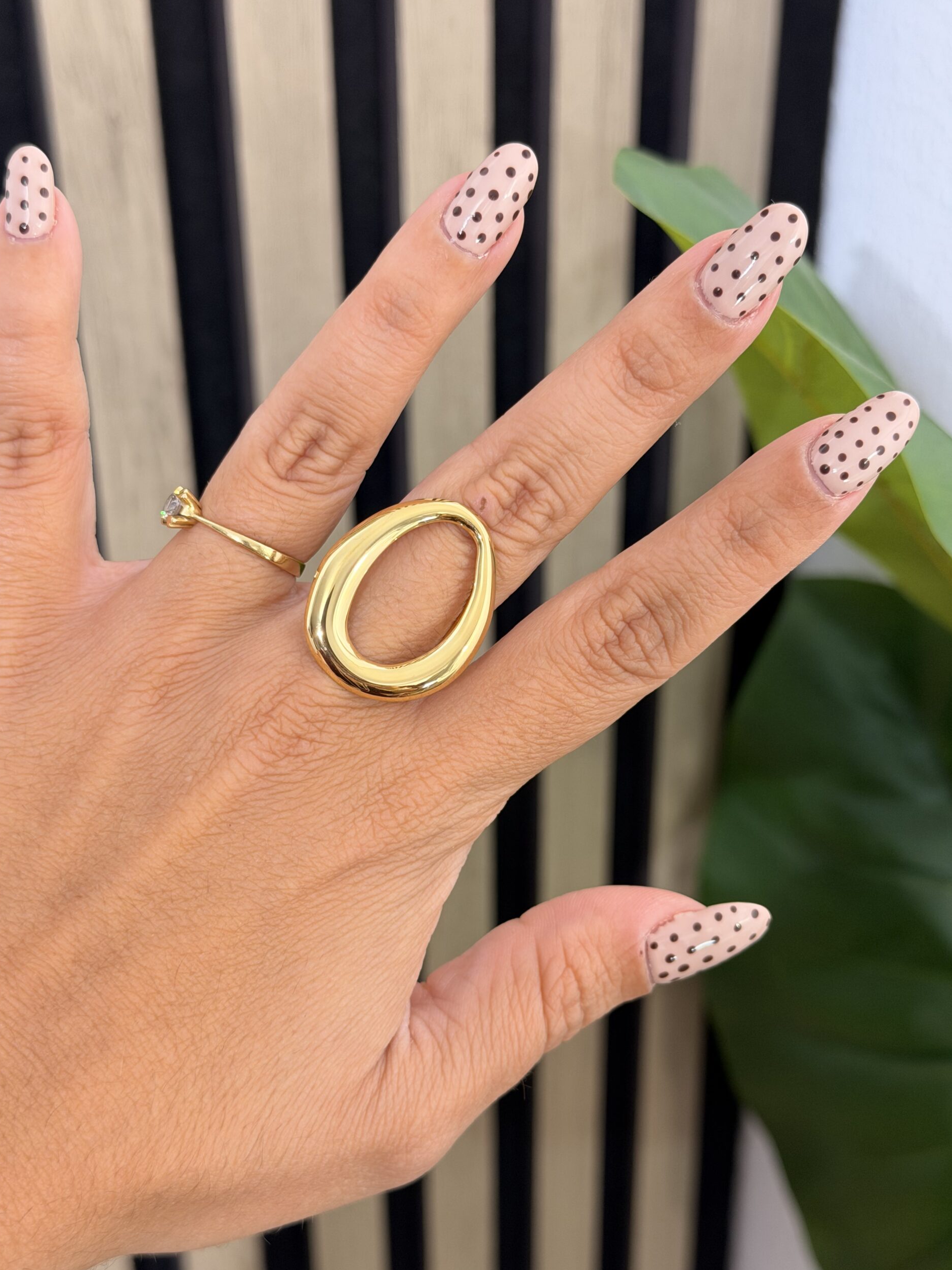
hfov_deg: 29.7
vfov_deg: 38.9
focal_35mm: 49
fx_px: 1797
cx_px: 479
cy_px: 644
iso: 50
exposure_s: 1/50
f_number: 1.78
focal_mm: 6.76
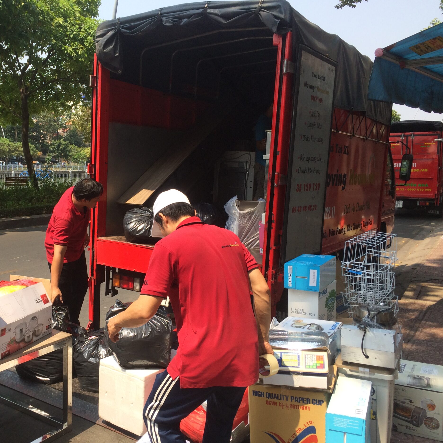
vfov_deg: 47.2
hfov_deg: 46.4
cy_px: 225
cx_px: 144
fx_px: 507
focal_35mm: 35
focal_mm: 4.15
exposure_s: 1/1001
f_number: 2.2
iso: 32
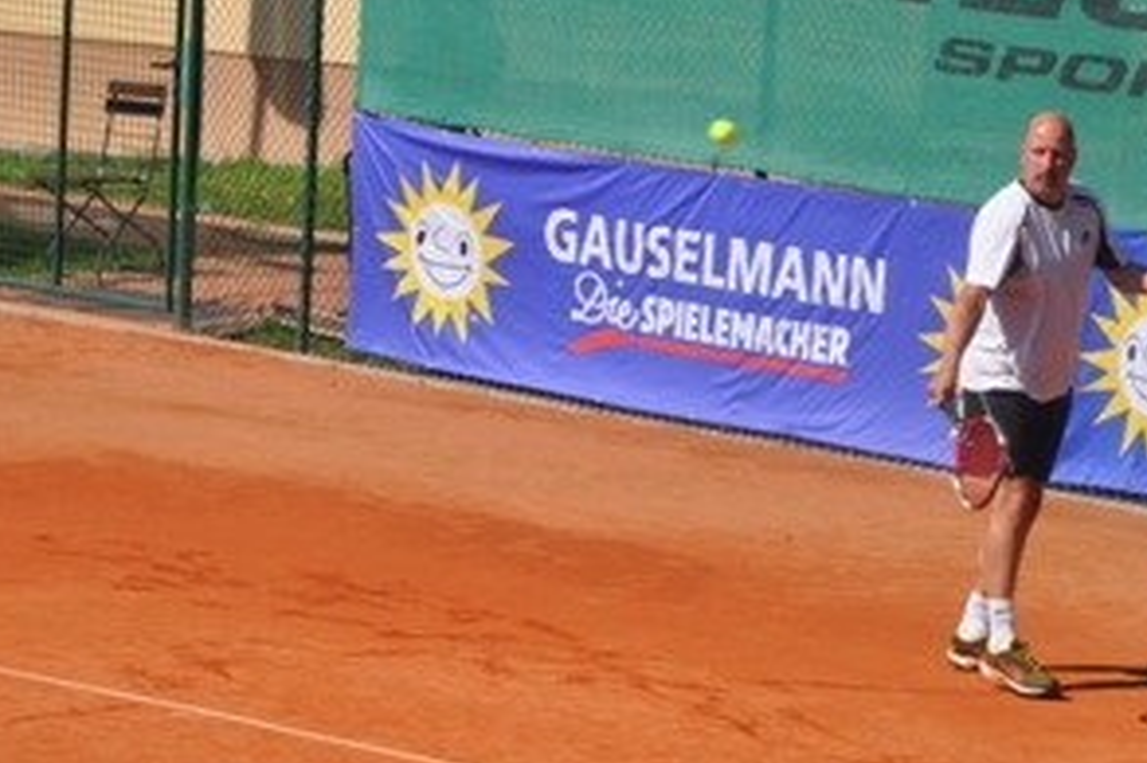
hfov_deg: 8.6
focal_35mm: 241
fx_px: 7666
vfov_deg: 5.7
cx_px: 579
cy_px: 348
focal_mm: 105
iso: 200
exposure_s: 1/500
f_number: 11
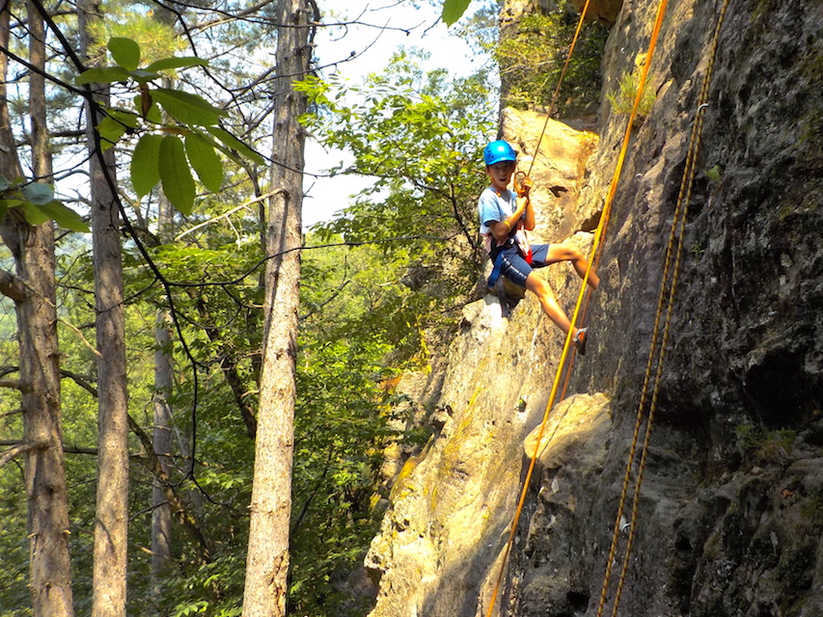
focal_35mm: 36
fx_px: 856
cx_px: 437
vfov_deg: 39.6
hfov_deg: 51.3
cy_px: 267
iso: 125
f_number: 3.3
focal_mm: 4.1
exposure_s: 1/400
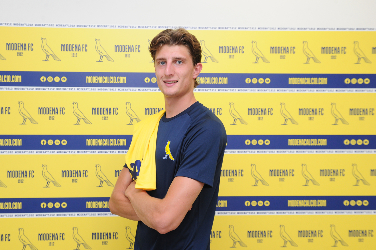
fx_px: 418
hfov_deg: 48.5
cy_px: 125
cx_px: 188
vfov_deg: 33.4
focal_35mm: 40
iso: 1600
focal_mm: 40
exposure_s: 1/100
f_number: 5.6
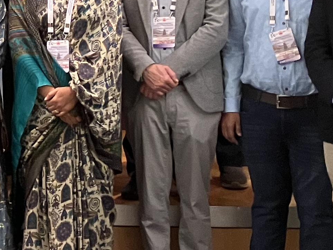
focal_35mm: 117
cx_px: -105
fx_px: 1126
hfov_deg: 15.9
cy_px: -7
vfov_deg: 12.5
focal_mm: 3.99
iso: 400
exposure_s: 1/33
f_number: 1.8
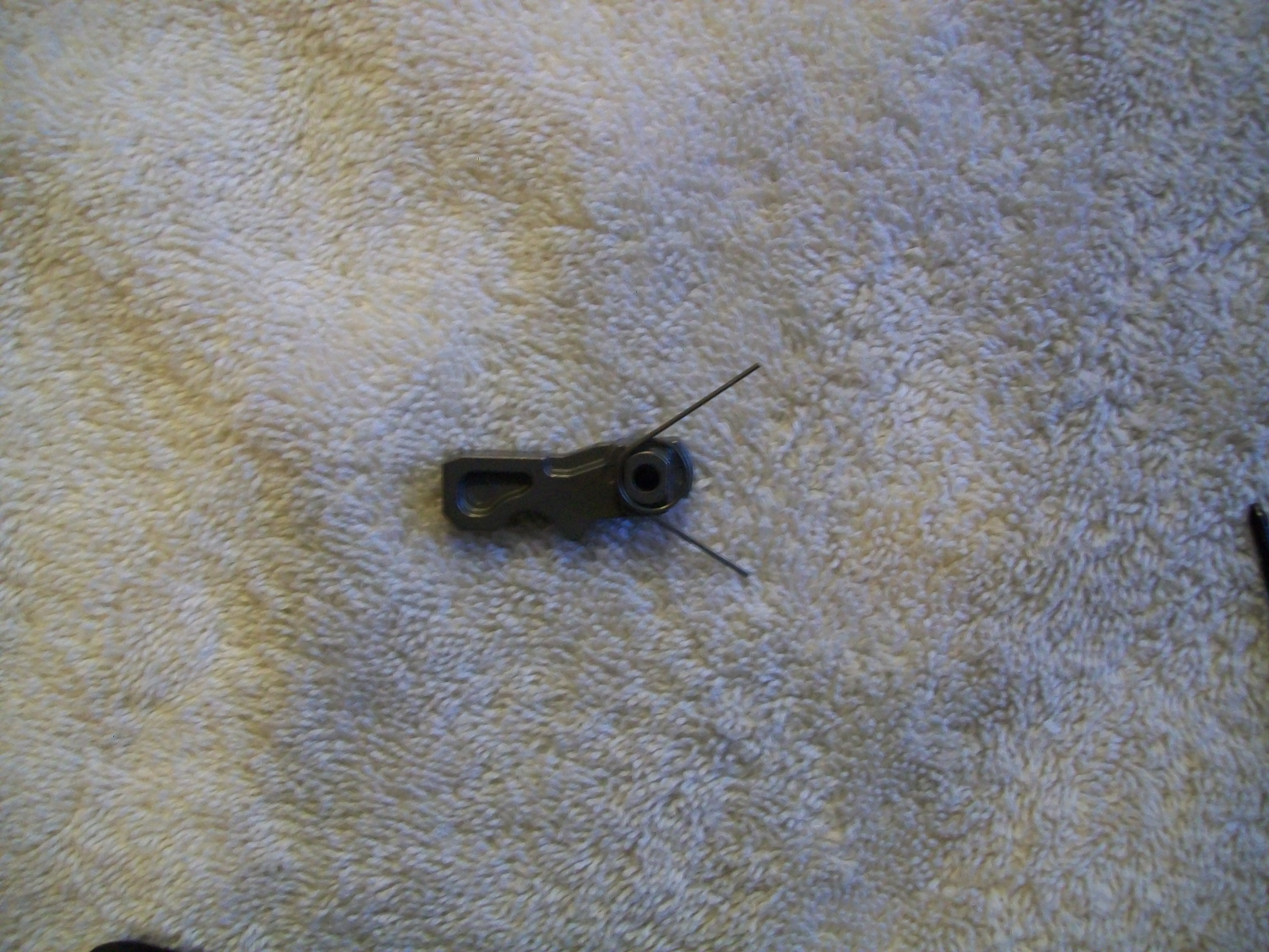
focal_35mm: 34
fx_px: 1246
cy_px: 476
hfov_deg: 54.0
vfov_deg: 41.8
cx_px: 634
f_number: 2.7
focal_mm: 6.1
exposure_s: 1/10
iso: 160
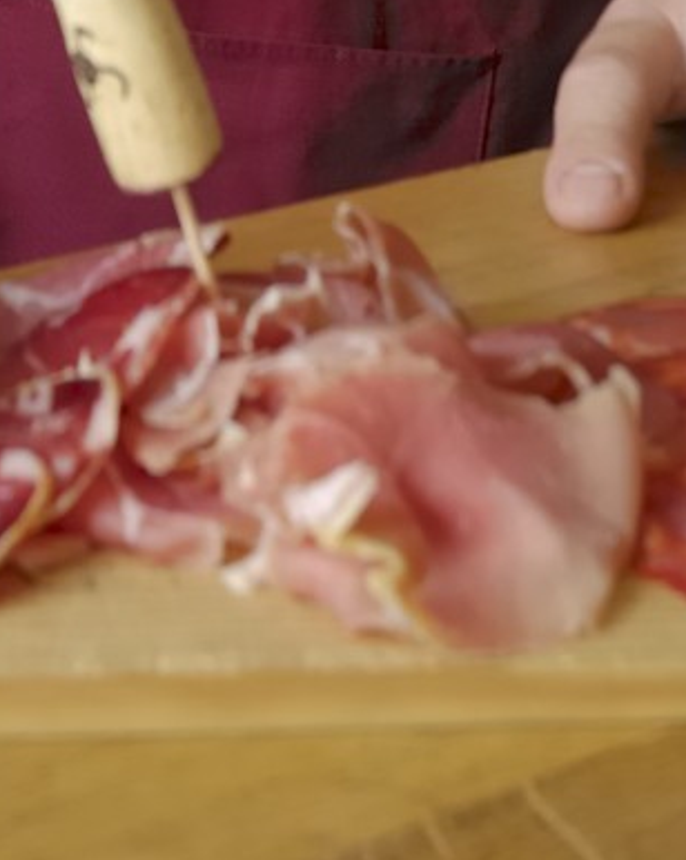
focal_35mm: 140
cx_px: 53
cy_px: -700
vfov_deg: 12.5
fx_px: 3559
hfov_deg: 10.9
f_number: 7.1
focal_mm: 24
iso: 100
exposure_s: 1/3.33
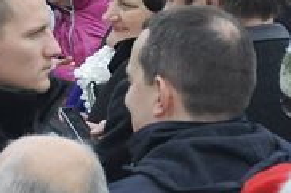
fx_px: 3279
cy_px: 124
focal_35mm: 406
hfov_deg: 5.0
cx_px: -384
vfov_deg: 3.4
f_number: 5
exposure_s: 1/320
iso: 800
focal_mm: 58
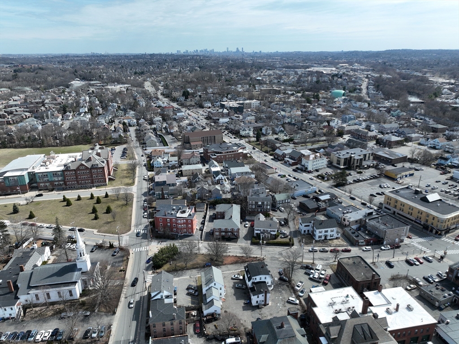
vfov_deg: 56.8
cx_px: 230
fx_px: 318
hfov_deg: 71.6
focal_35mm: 24
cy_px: 172
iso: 120
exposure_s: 1/2000
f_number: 2.8
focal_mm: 12.29
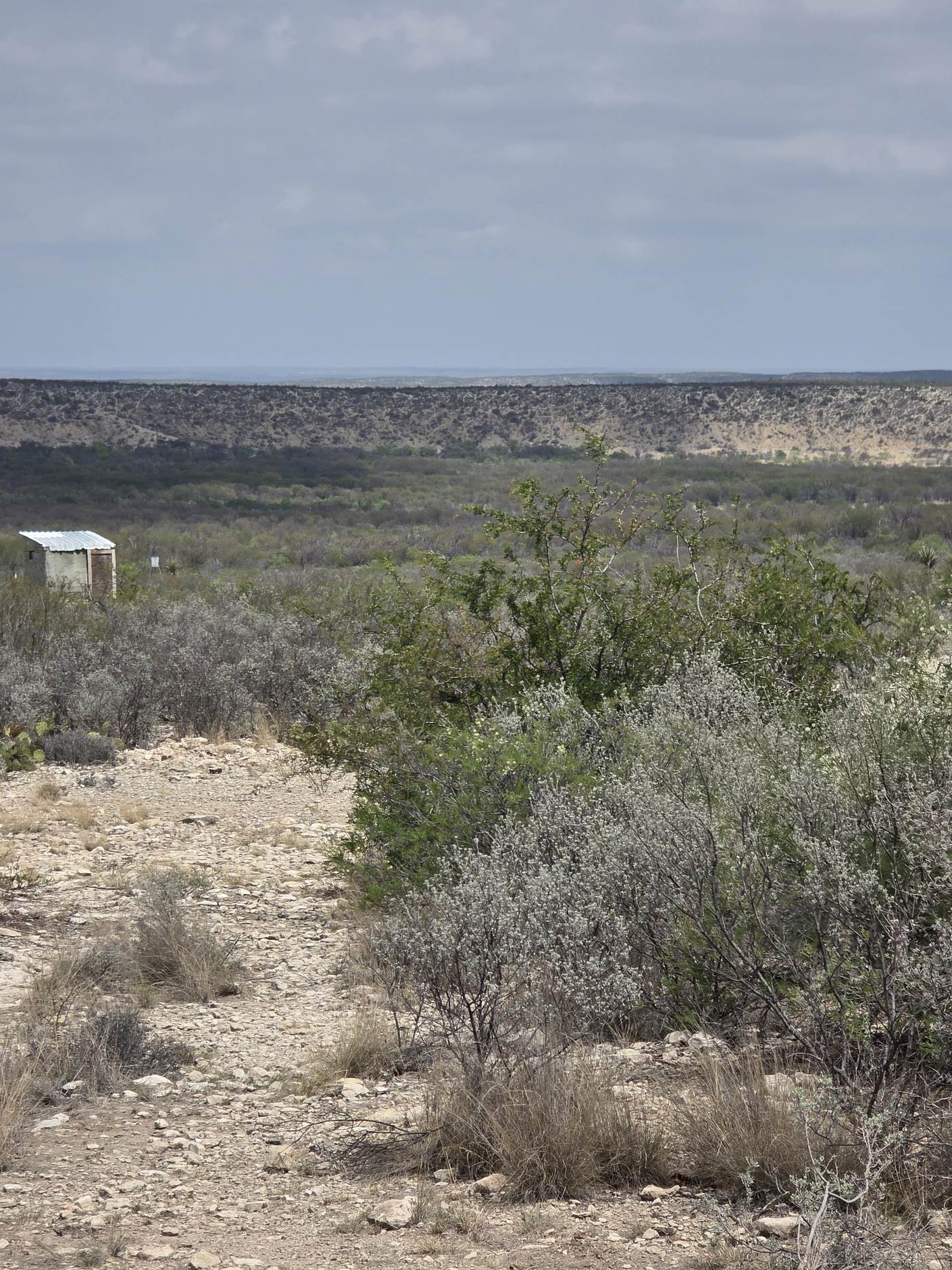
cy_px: 667
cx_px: 445
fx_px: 5171
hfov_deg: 10.5
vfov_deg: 14.0
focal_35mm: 141
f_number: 3.4
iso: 64
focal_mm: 18.6
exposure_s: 1/2510
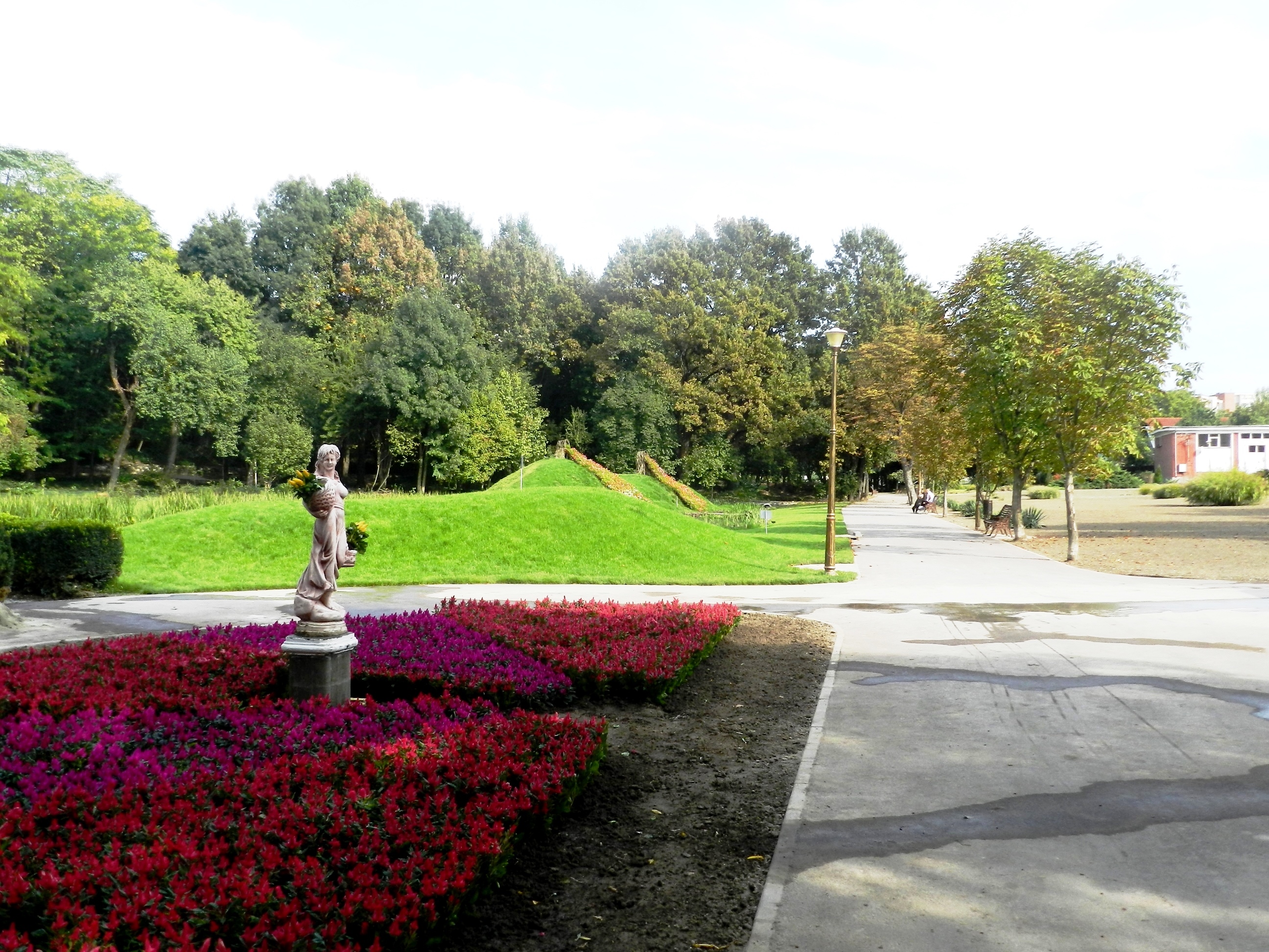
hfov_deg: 56.8
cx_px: 634
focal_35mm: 32
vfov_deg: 44.2
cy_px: 476
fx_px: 1173
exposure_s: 1/640
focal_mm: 5.6
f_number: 3.7
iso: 160
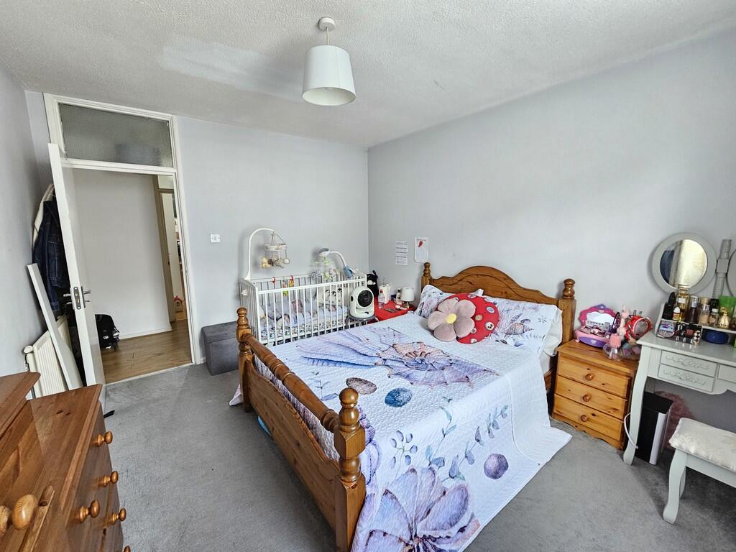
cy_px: 276
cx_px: 368
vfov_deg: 89.9
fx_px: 276
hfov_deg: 106.2
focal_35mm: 13
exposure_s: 1/30
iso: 320
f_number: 2.2
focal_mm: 2.2
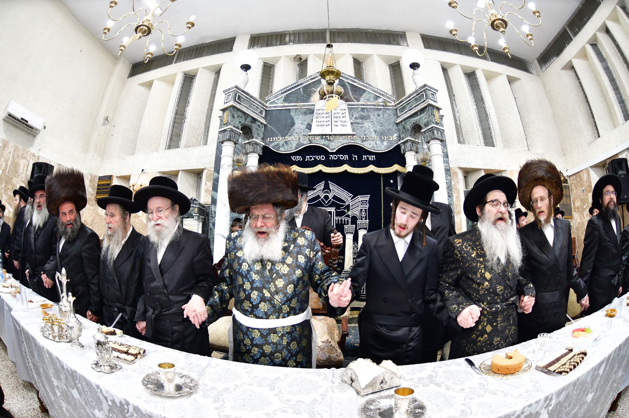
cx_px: 314
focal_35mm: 15
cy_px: 209
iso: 800
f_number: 6.3
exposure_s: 1/125
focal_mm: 10.5
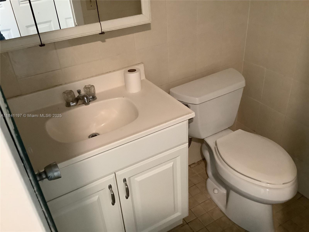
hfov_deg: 58.4
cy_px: 116
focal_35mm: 31
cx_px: 154
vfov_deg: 45.4
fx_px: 277
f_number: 2.4
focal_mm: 3.3
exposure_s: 1/60
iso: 400
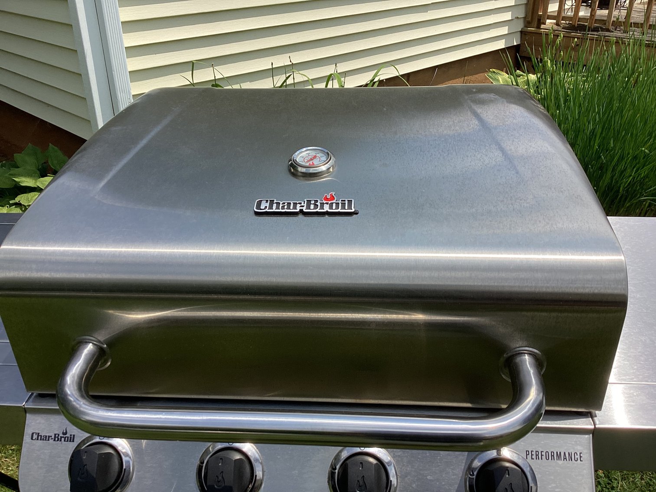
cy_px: 246
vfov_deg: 45.4
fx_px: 588
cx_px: 328
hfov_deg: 58.3
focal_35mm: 31
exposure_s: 1/1698
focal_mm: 3.3
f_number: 2.4
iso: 25
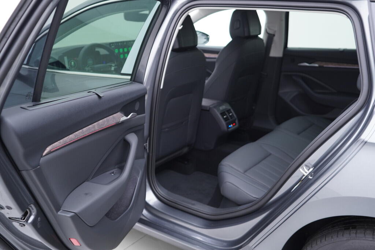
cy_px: 125
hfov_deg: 53.1
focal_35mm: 36
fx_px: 375
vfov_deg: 36.9
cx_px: 188
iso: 200
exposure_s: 1/40
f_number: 2.8
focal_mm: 24
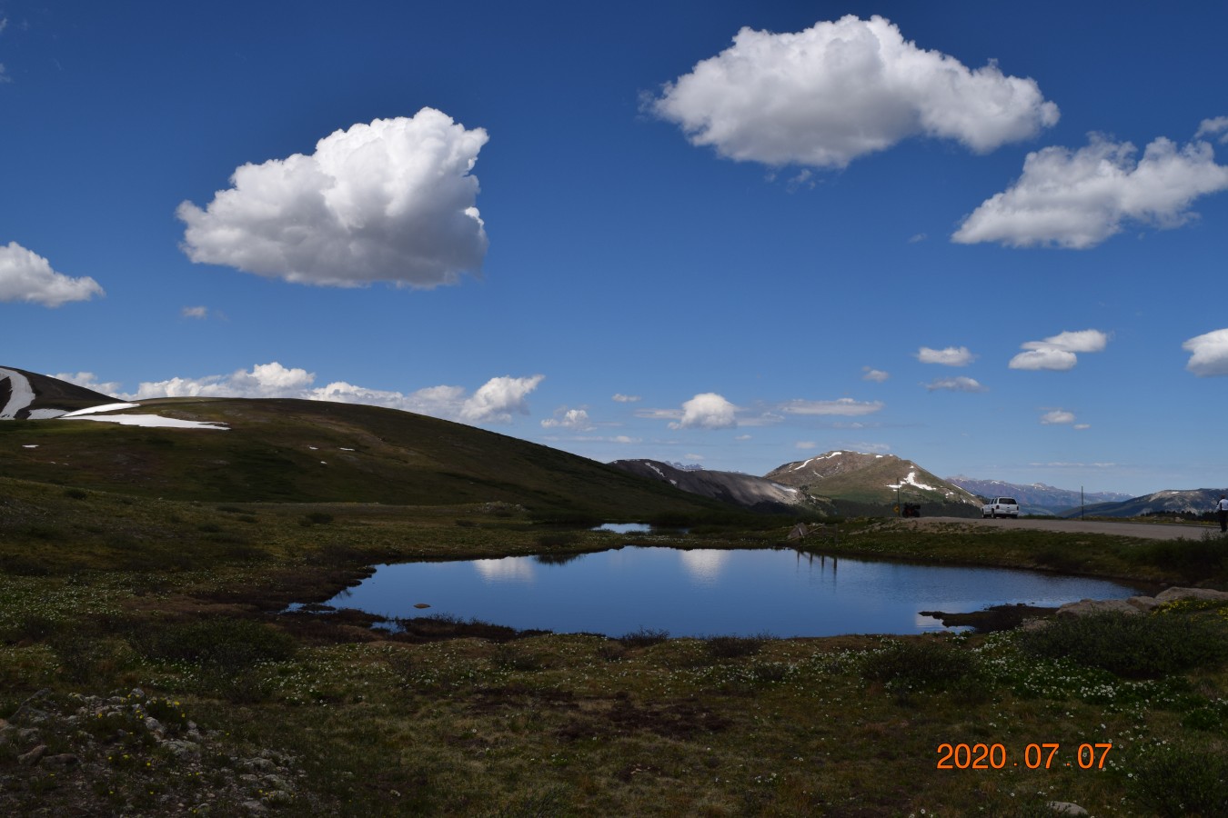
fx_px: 1279
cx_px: 614
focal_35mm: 38
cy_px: 409
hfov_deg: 51.3
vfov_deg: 35.5
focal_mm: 25
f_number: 11
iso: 200
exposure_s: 1/500
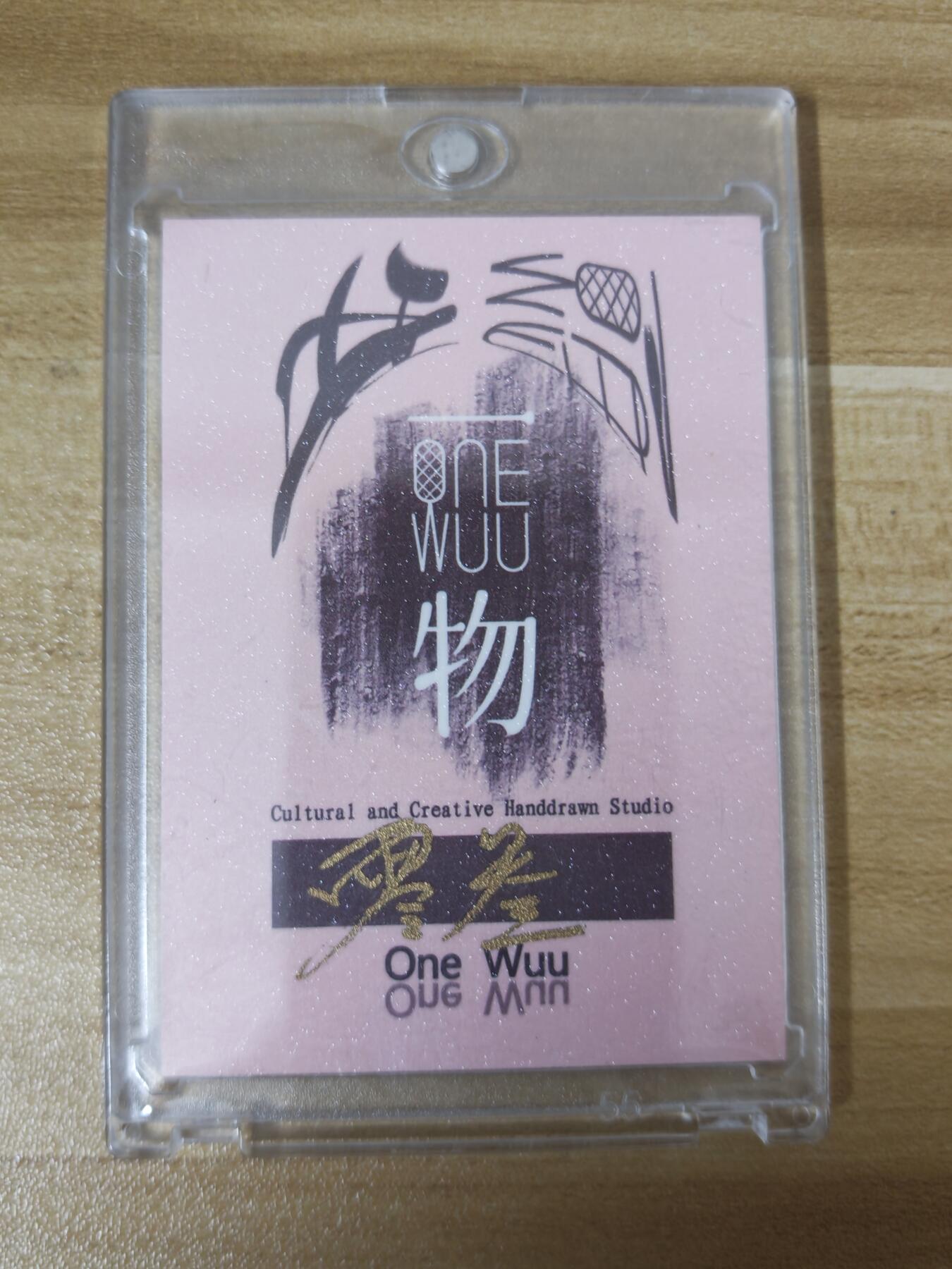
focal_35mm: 33
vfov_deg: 55.4
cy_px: 634
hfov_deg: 42.9
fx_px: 1210
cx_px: 476
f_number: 2
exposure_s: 1/33
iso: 320
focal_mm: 6.83
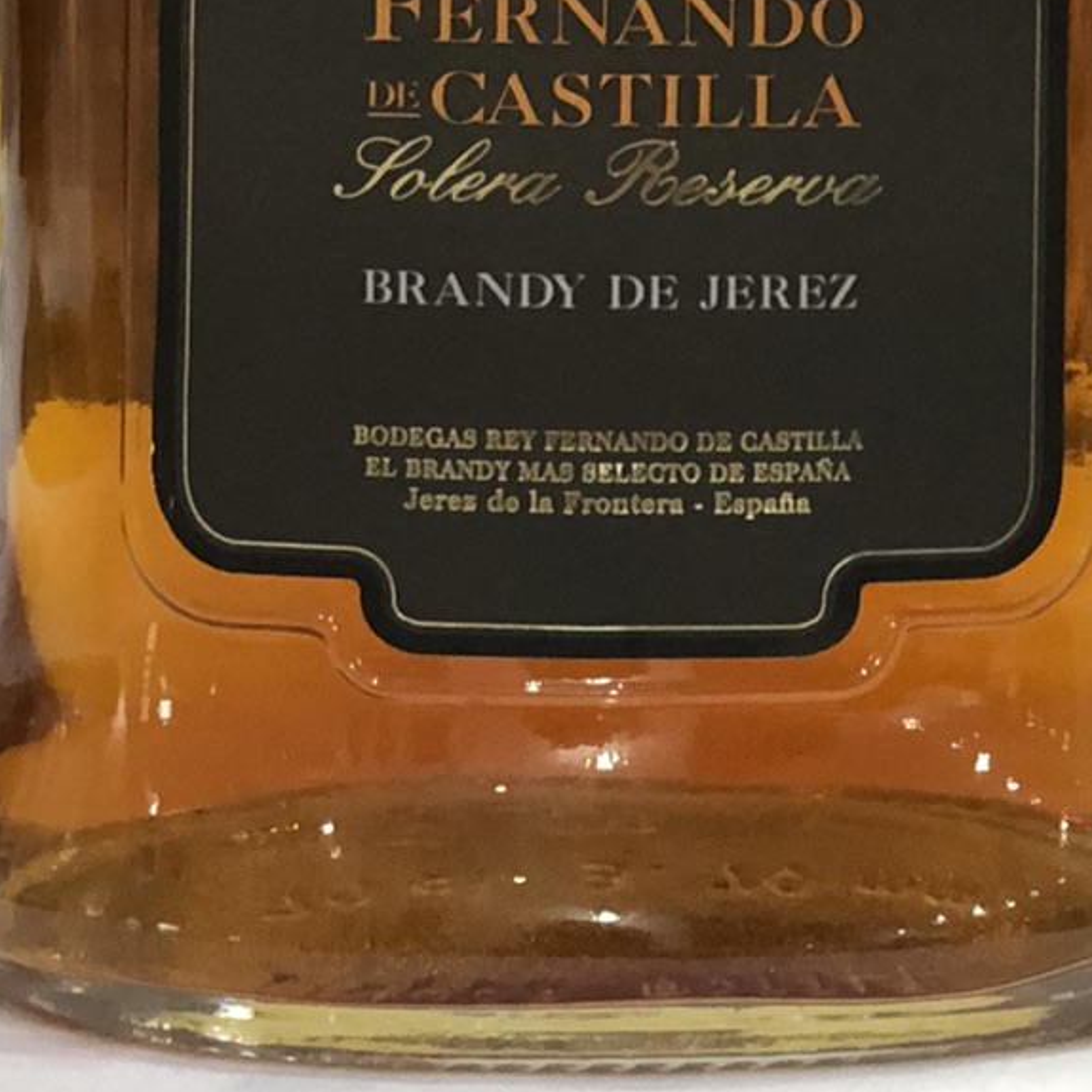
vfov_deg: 10.3
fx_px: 5853
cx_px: 696
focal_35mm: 164
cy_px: -535
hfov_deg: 10.7
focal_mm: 6
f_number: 2.4
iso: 160
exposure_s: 1/14
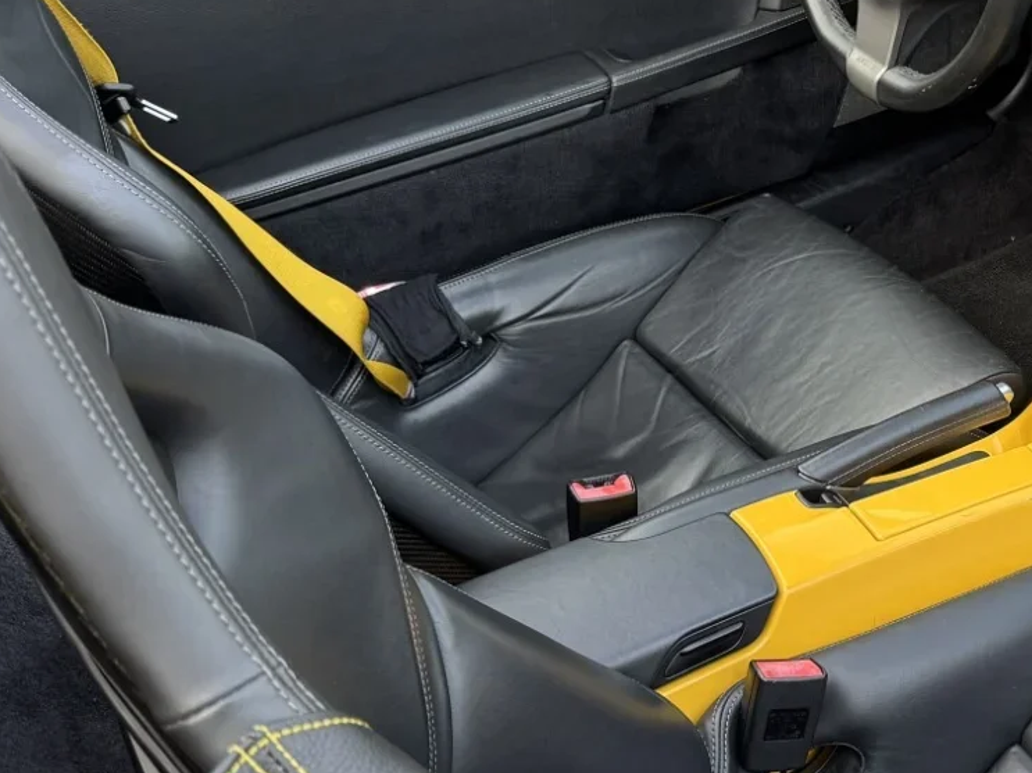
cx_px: 993
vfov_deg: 23.6
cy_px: 402
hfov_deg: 29.5
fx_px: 1848
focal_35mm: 62
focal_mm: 6.76
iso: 80
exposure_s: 1/121
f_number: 1.78
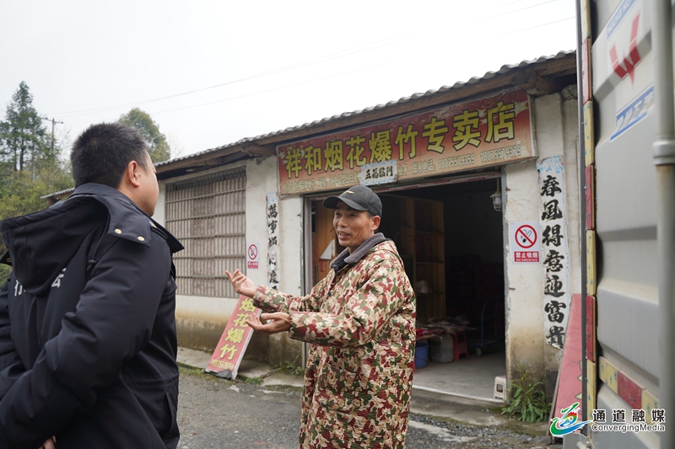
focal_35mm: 30
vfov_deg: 43.6
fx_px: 562
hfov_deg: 61.9
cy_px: 224
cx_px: 338
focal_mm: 30
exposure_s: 1/100
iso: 100
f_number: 4.5
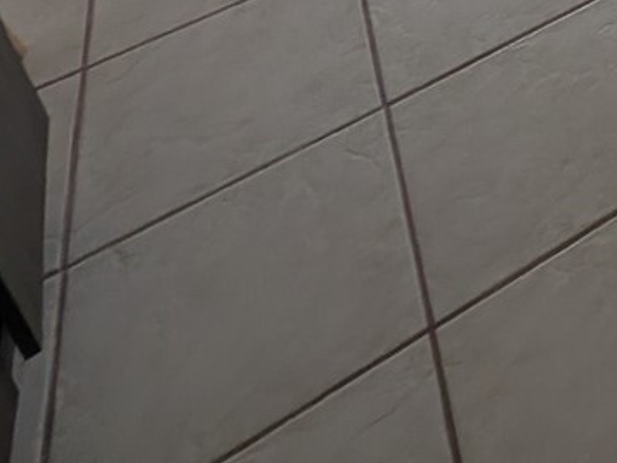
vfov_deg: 16.8
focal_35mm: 54
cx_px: 1007
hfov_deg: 24.2
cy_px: -545
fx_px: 963
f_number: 1.95
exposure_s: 1/47.1
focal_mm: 2.23
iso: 57
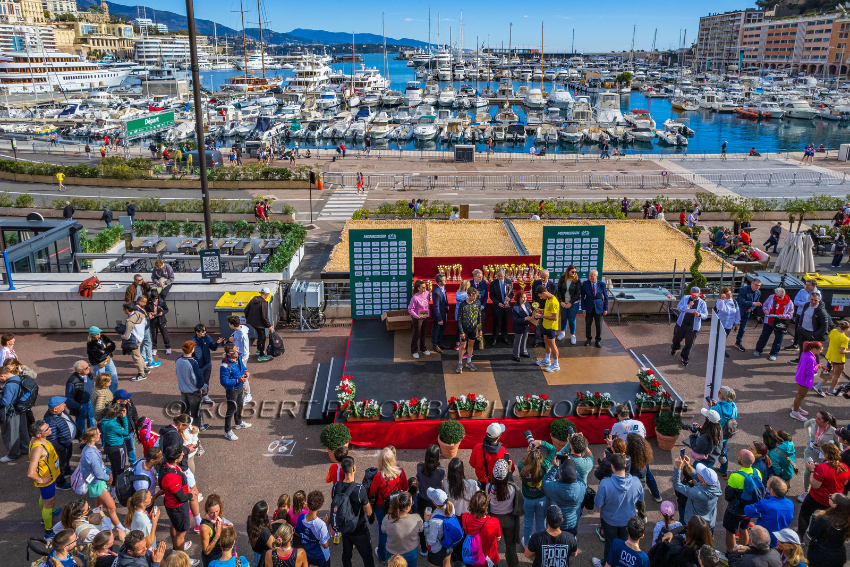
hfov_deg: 78.6
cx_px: 425
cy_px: 284
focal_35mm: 22
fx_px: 519
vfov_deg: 57.2
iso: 100
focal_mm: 8.4
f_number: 2.8
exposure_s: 1/1600
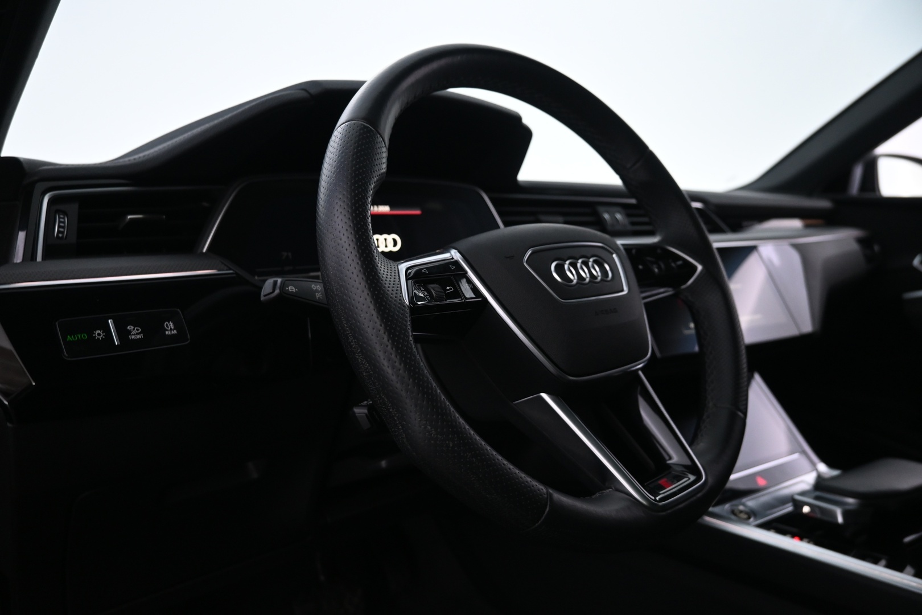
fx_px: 615
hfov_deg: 73.7
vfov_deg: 53.1
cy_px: 308
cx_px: 461
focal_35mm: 24
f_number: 3.5
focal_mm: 16
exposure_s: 1/25
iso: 1100
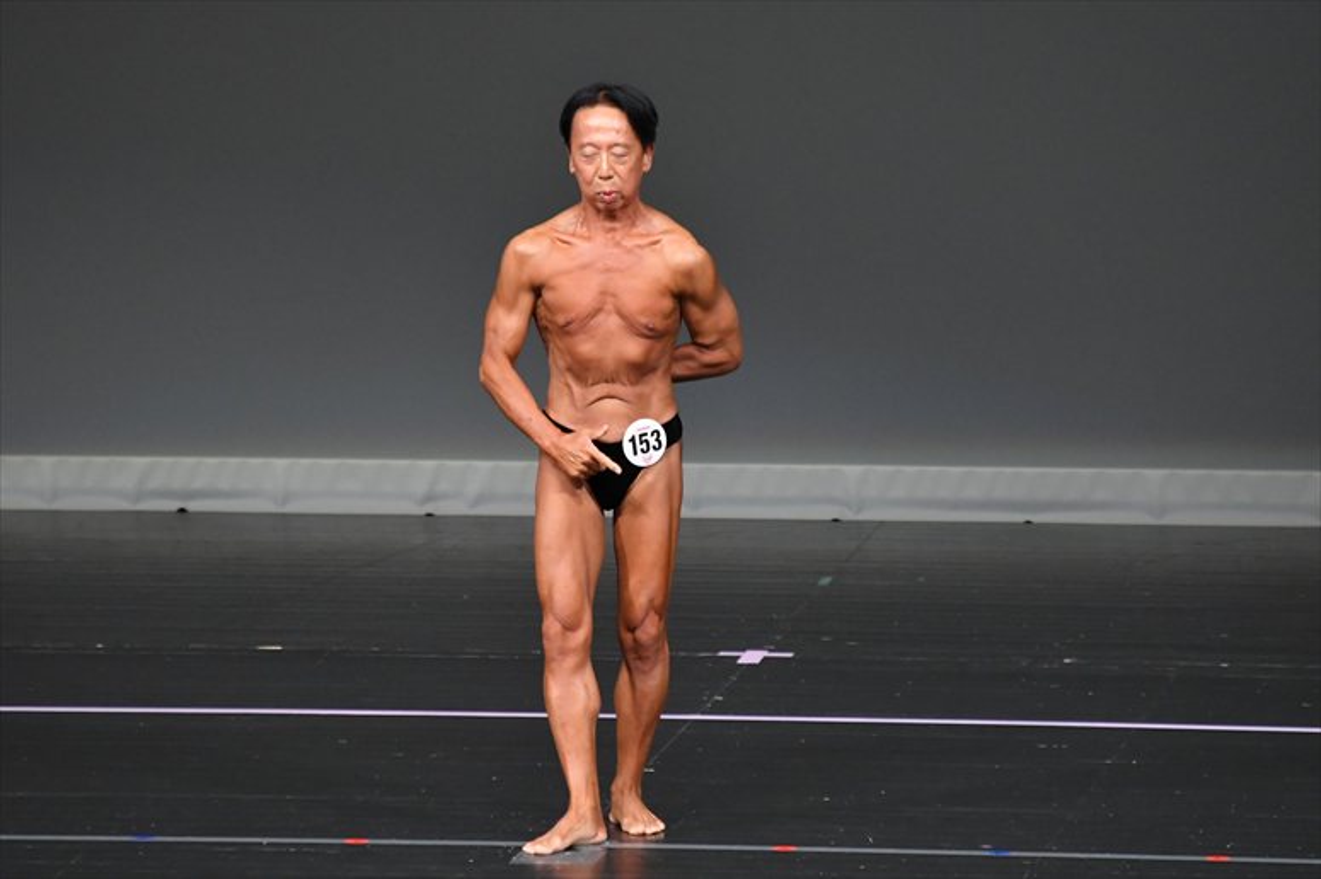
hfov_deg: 4.6
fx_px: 16505
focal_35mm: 450
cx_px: 660
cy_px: 440
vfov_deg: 3.1
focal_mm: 300
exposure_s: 1/400
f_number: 5.6
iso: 4000
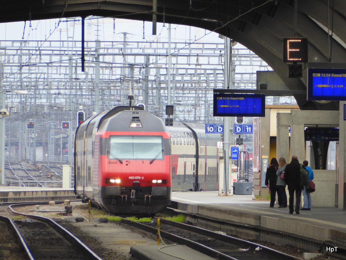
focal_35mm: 800
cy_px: 130
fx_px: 7996
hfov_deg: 2.5
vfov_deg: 1.9
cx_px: 173
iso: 250
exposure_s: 1/125
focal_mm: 129
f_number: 6.4
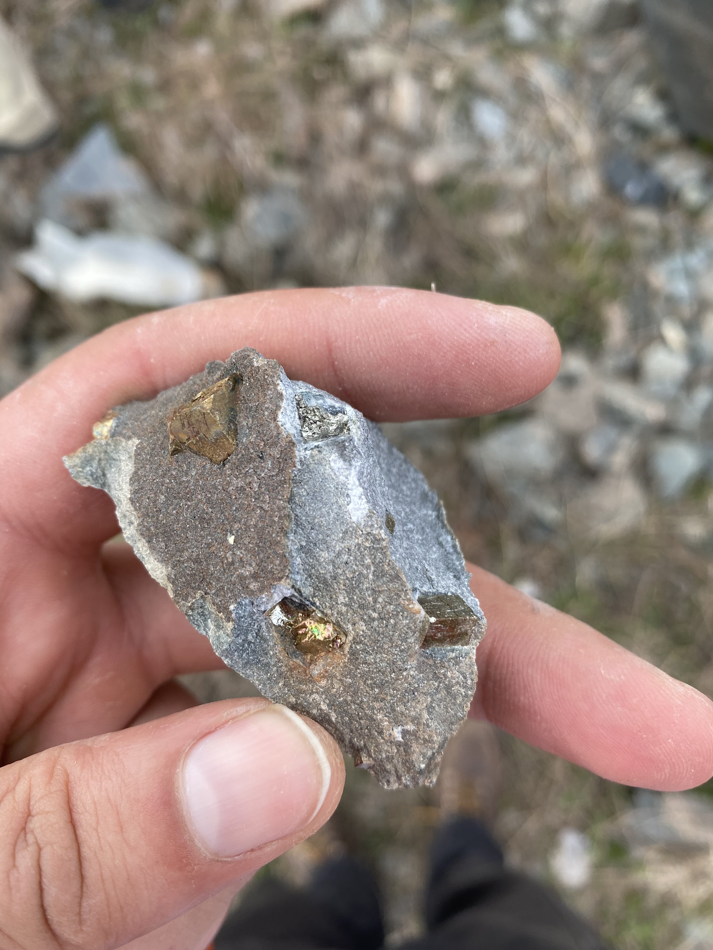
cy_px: 475
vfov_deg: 67.3
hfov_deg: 53.1
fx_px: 714
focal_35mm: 26
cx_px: 356
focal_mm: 4.25
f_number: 1.8
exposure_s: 1/934
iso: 32
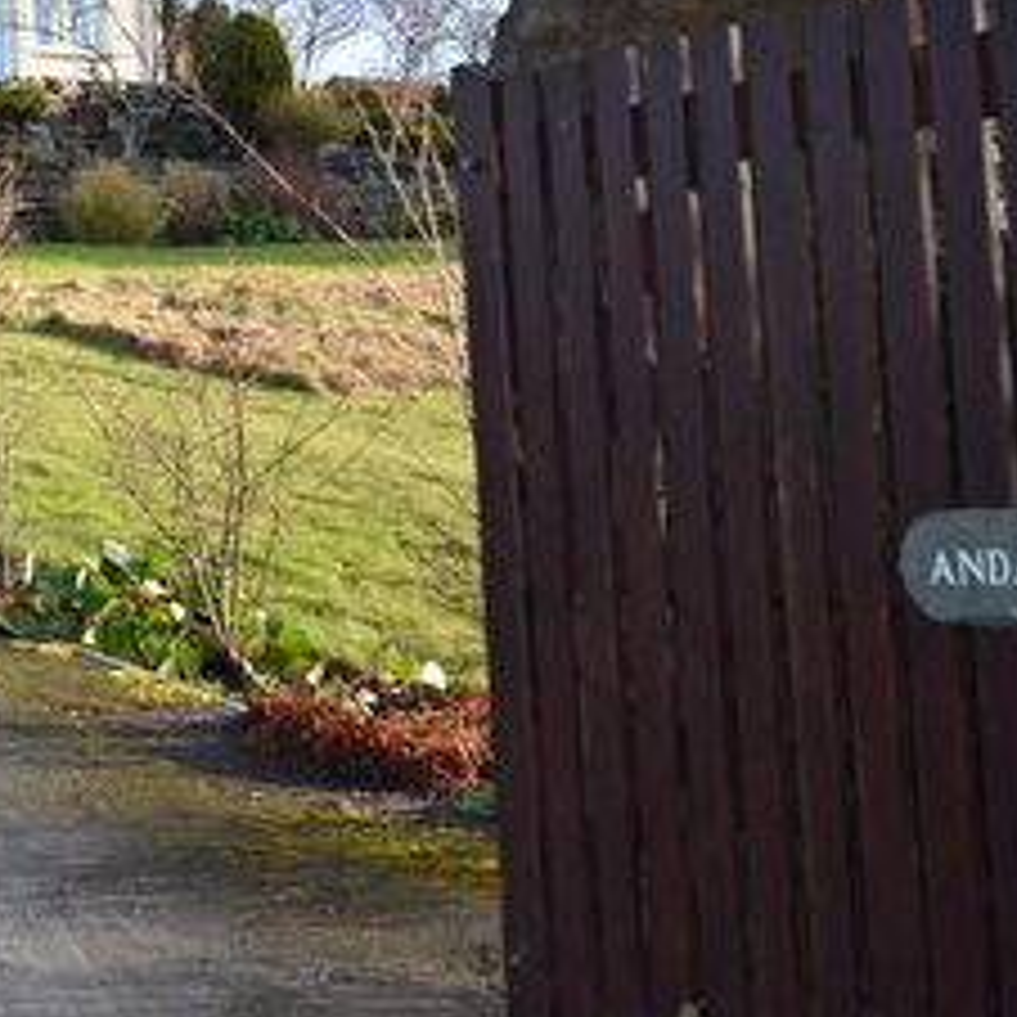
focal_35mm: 79
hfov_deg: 20.2
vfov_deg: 21.7
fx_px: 2626
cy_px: 236
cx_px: -288
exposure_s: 1/160
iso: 100
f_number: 6.3
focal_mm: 20
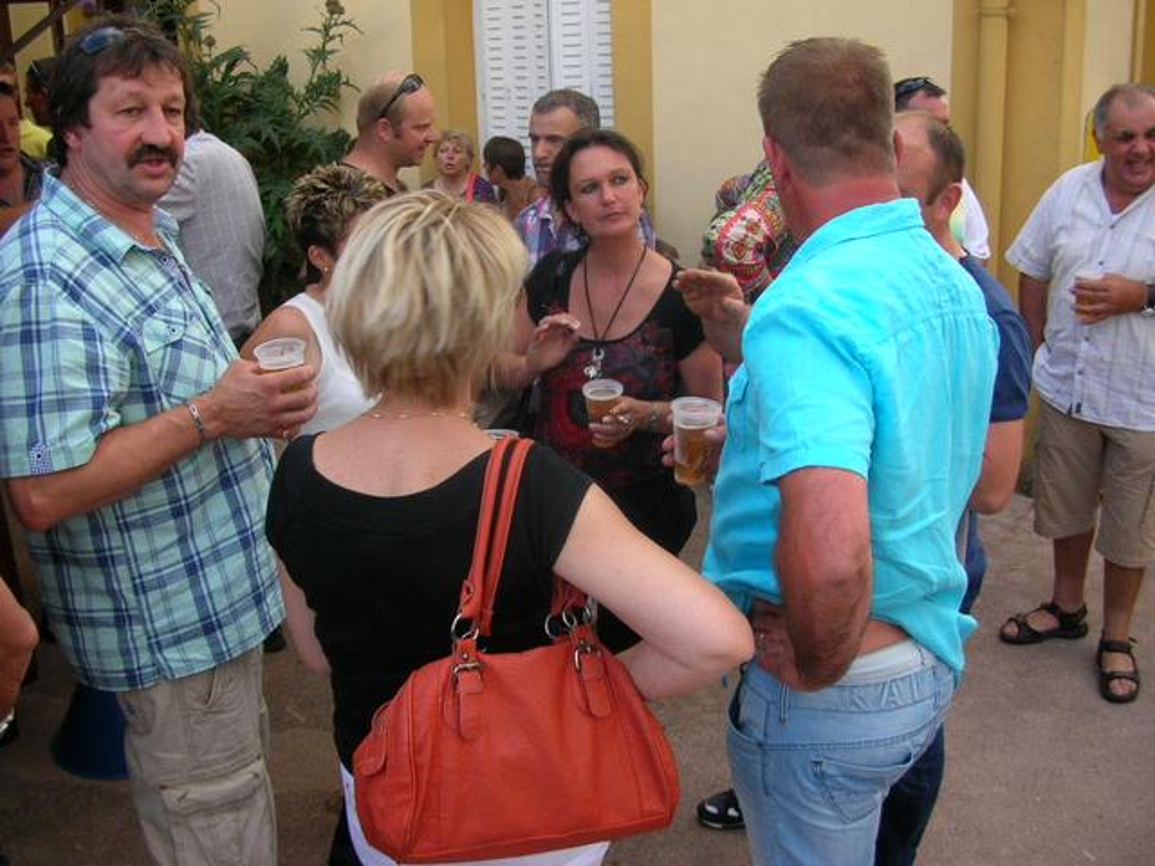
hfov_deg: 52.6
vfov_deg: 40.7
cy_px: 433
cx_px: 578
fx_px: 1168
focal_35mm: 35
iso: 50
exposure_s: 1/120
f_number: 2.8
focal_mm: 5.8
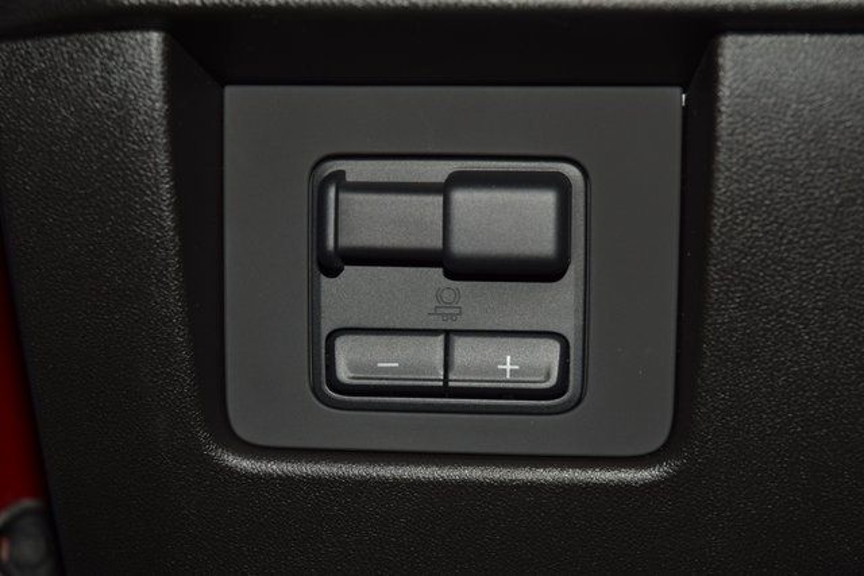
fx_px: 2520
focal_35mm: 105
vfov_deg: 13.0
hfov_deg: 19.5
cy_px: 288
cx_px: 432
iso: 100
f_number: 8
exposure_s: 1/125
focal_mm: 70
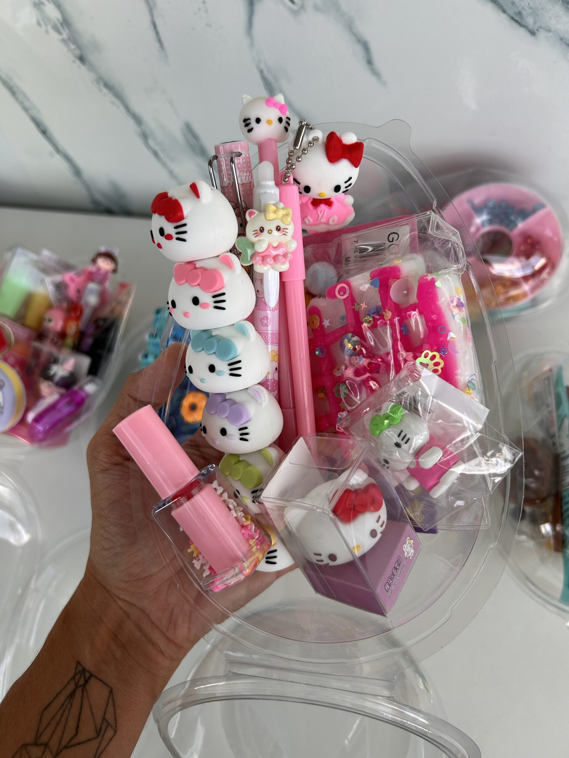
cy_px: 379
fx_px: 570
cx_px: 284
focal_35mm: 26
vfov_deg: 67.3
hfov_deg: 53.1
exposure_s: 1/121
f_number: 1.5
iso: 40
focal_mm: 5.7
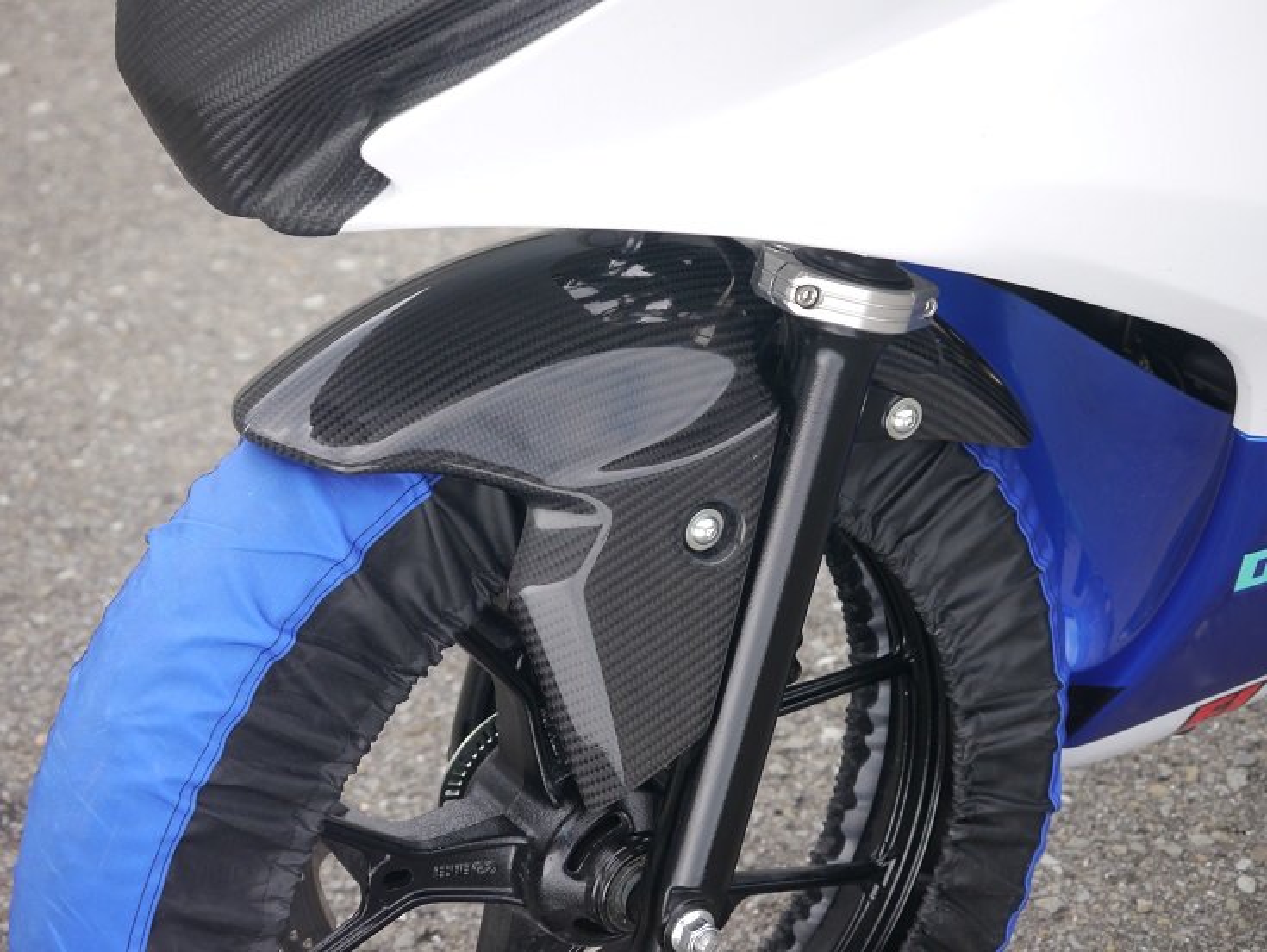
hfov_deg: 21.8
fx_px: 3296
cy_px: 476
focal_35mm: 90
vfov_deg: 16.4
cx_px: 634
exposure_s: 1/320
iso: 160
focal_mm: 45
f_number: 5
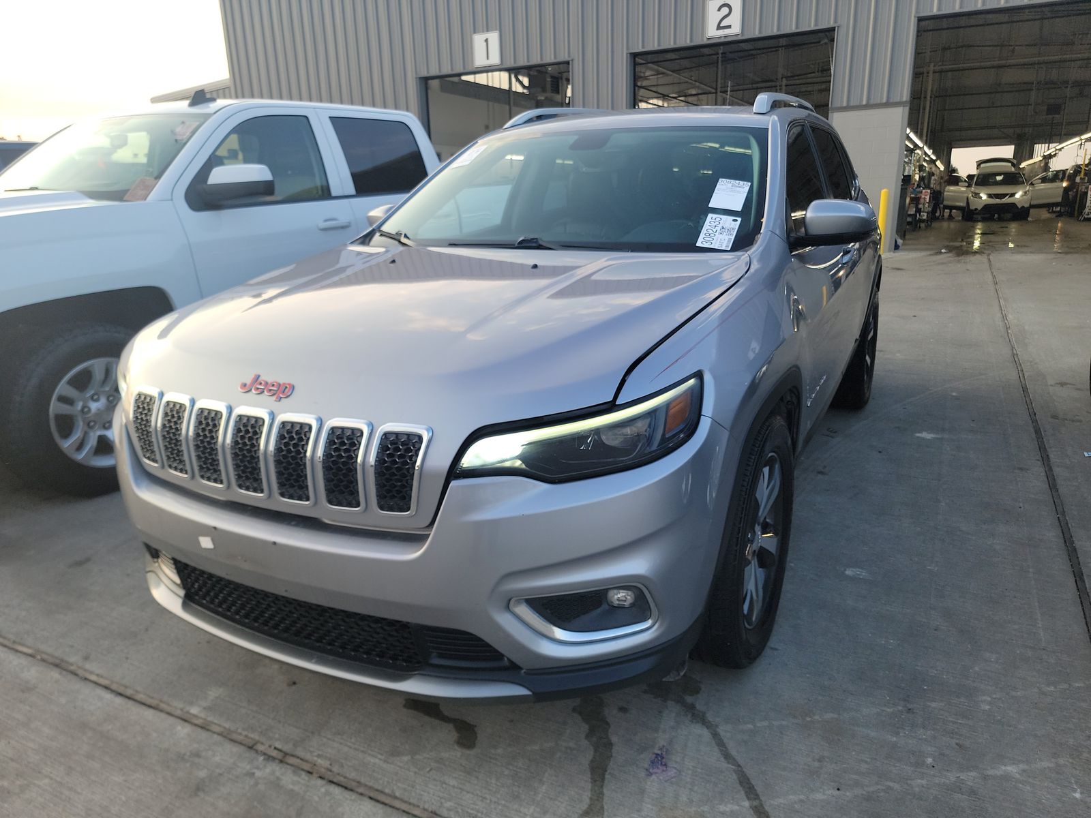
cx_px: 546
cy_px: 409
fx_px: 756
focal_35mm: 24
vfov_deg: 56.8
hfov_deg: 71.6
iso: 50
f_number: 1.8
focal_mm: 6.7
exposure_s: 1/196
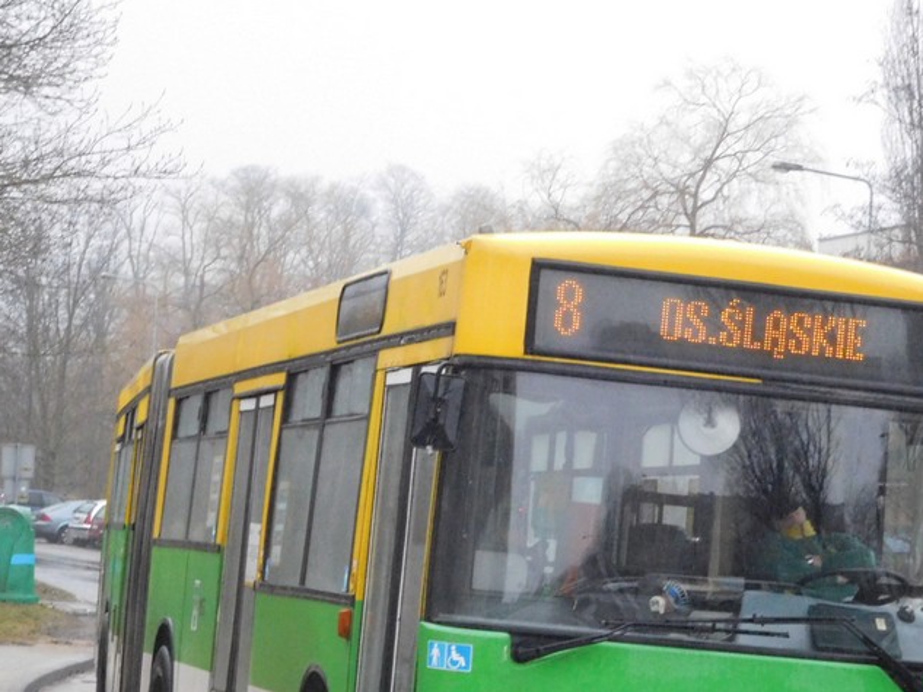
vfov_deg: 11.6
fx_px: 3414
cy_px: 486
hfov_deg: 15.4
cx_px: 580
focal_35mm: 128
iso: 800
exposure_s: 1/60
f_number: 4.7
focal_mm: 16.1
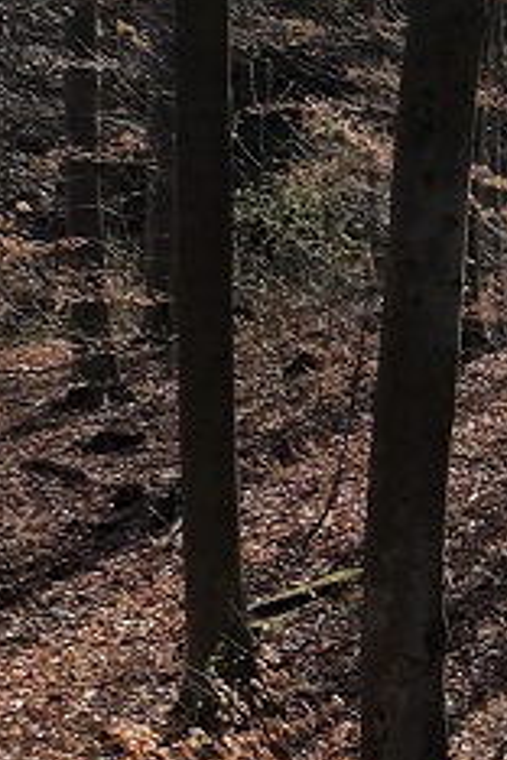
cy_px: 672
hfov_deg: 7.1
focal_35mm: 173
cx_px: 1482
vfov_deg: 11.8
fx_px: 3654
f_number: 5.6
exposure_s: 1/340
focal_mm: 18
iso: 200
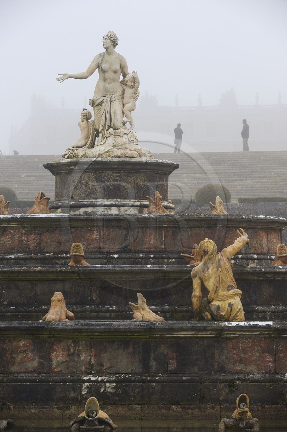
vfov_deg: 16.4
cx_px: 144
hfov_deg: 10.9
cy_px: 216
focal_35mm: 125
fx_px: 1497
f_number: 6.3
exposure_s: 1/160
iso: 400
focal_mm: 125
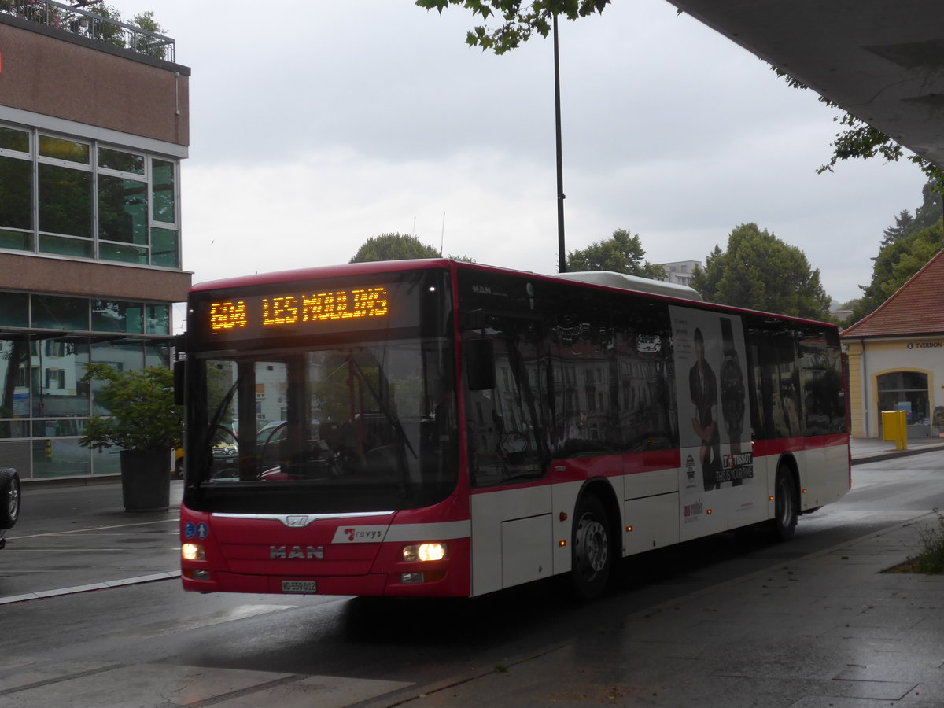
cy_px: 354
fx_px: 1500
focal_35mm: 55
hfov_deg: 34.9
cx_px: 472
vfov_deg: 26.6
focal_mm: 11.3
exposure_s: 1/250
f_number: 3.4
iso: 200
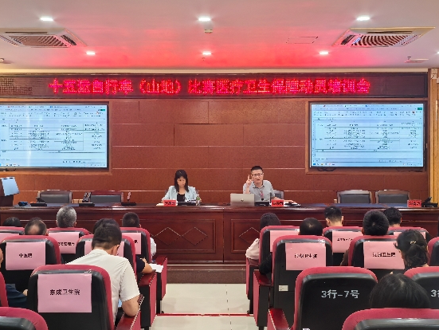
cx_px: 210
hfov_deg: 50.1
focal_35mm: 37
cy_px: 153
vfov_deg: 38.7
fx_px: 470
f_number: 4
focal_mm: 5.75
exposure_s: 1/120
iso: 320
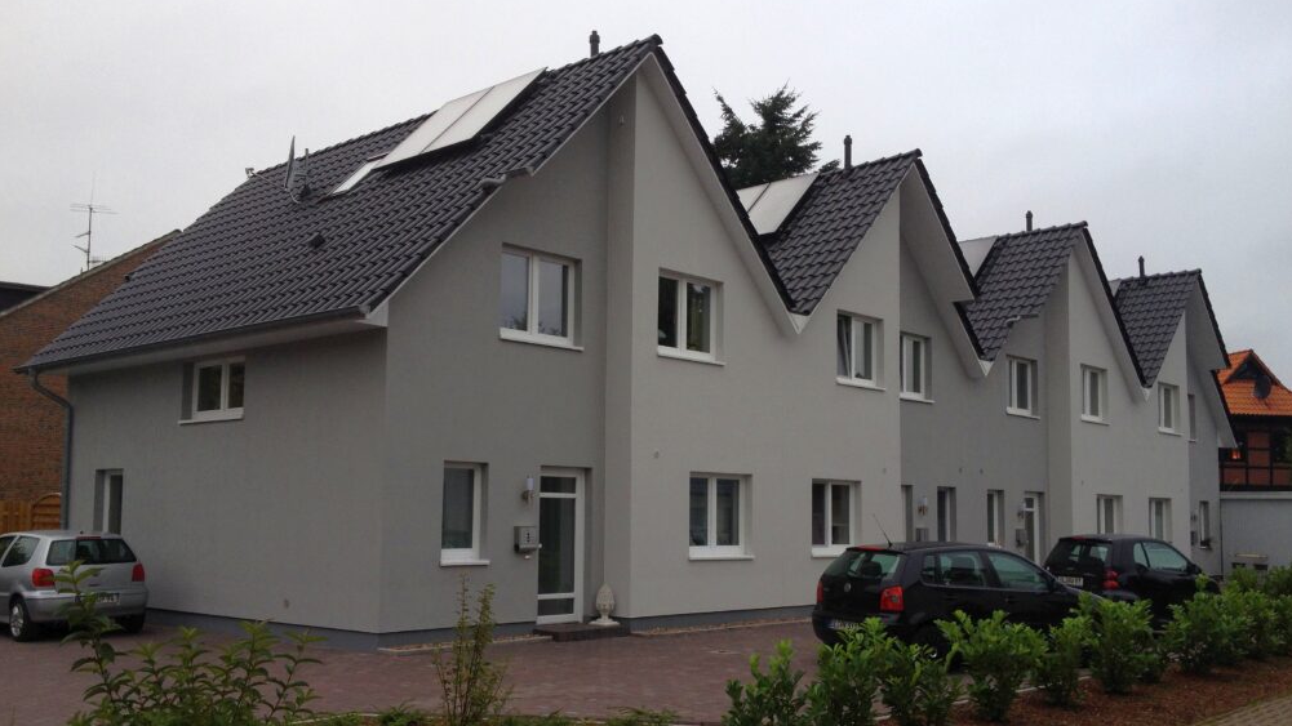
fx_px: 1336
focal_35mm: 39
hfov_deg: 51.6
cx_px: 638
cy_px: 417
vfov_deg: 30.4
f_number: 2.4
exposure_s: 1/130
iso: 50
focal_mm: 4.28
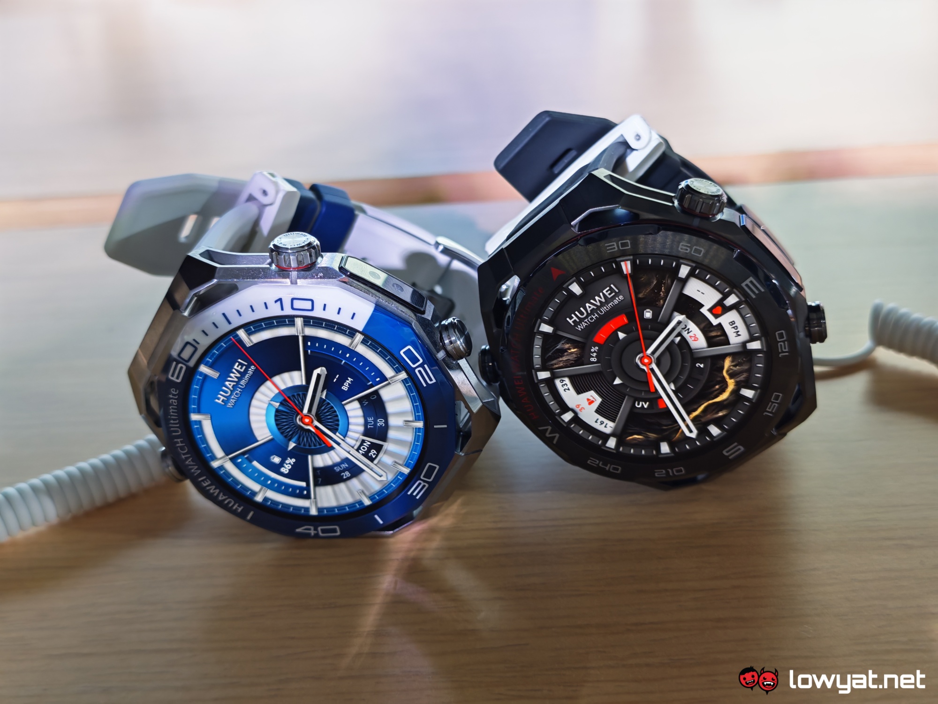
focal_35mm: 46
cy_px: 352
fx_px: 1246
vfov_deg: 31.5
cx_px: 469
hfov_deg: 41.2
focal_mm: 5.4
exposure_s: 1/50
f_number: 1.6
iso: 64
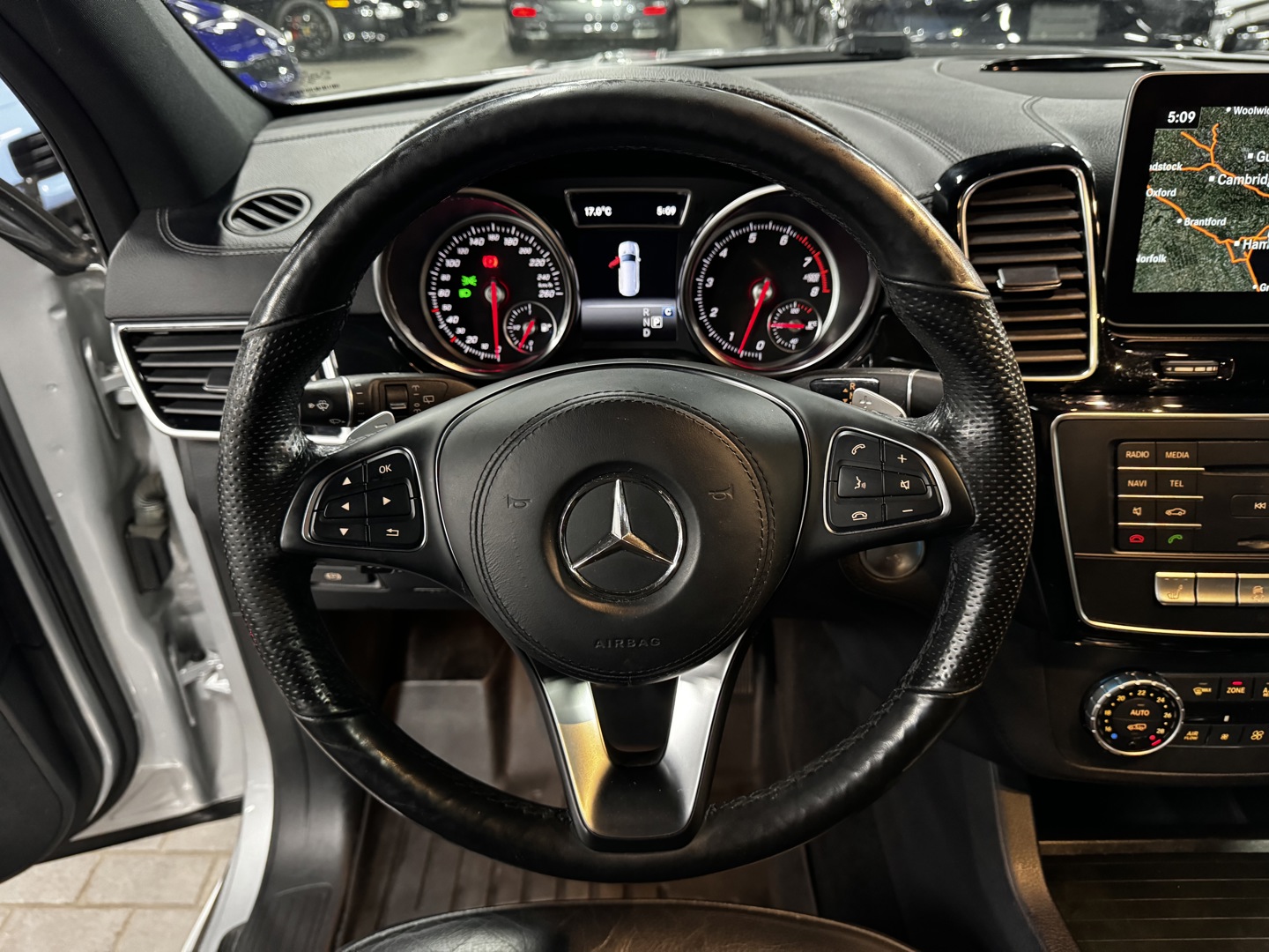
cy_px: 476
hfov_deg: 71.6
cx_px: 634
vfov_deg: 56.8
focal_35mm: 24
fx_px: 880
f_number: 1.78
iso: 800
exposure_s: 1/31
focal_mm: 6.86
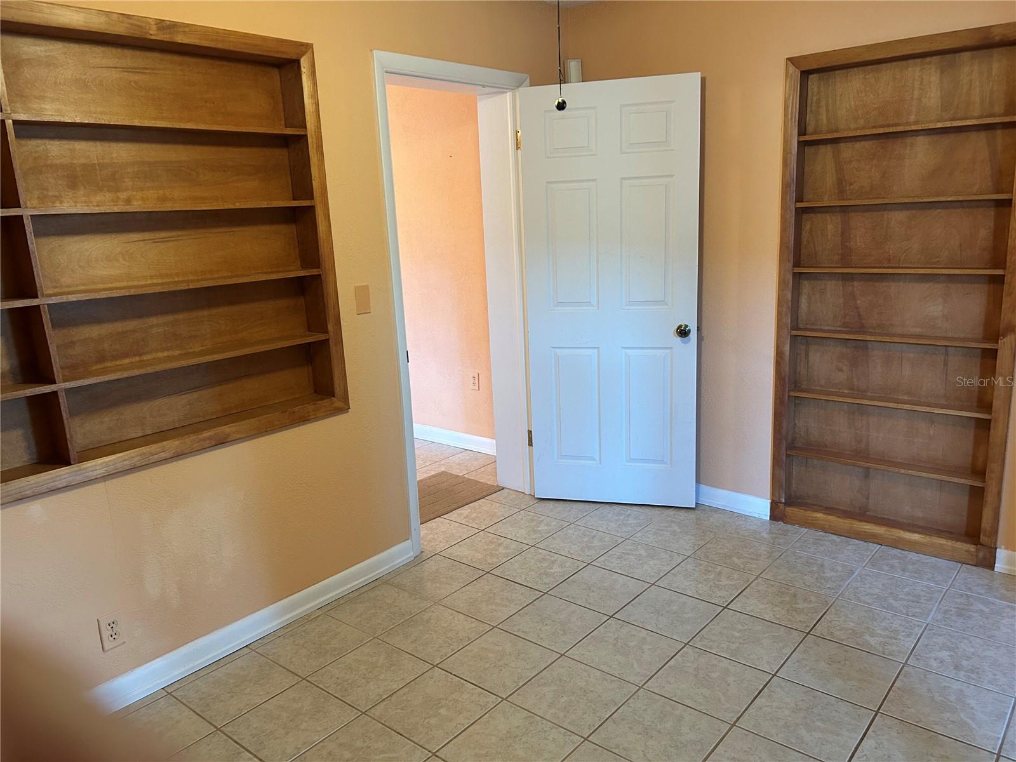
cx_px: 508
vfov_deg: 53.1
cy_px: 381
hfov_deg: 67.3
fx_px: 763
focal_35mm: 26
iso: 250
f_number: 1.5
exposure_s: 1/60
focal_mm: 5.7
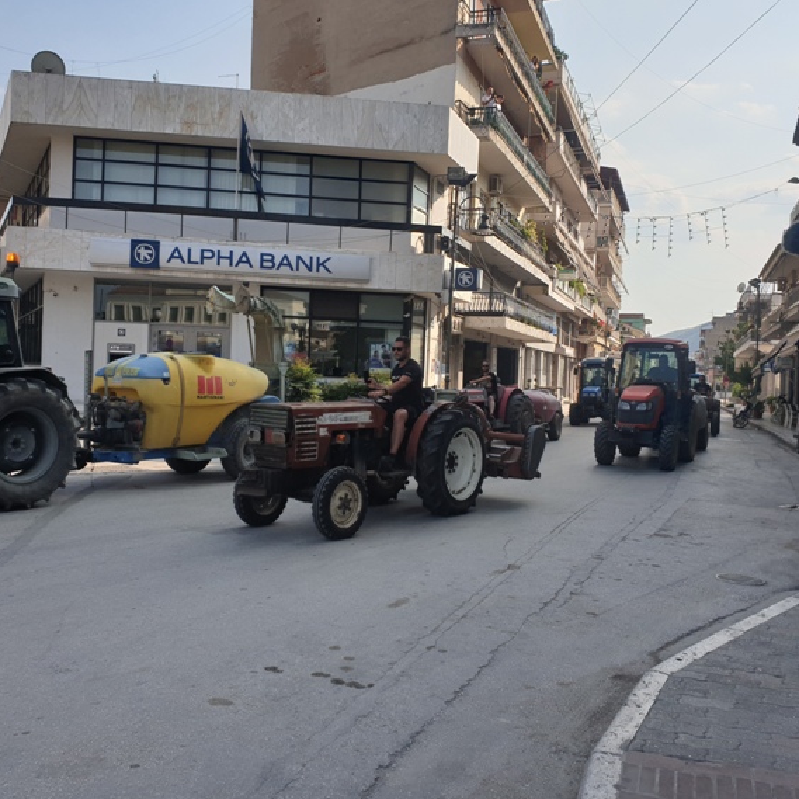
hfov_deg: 52.5
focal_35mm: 31
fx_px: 810
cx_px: 396
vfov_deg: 52.5
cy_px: 399
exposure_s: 1/1473
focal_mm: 4.3
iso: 50
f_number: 2.4
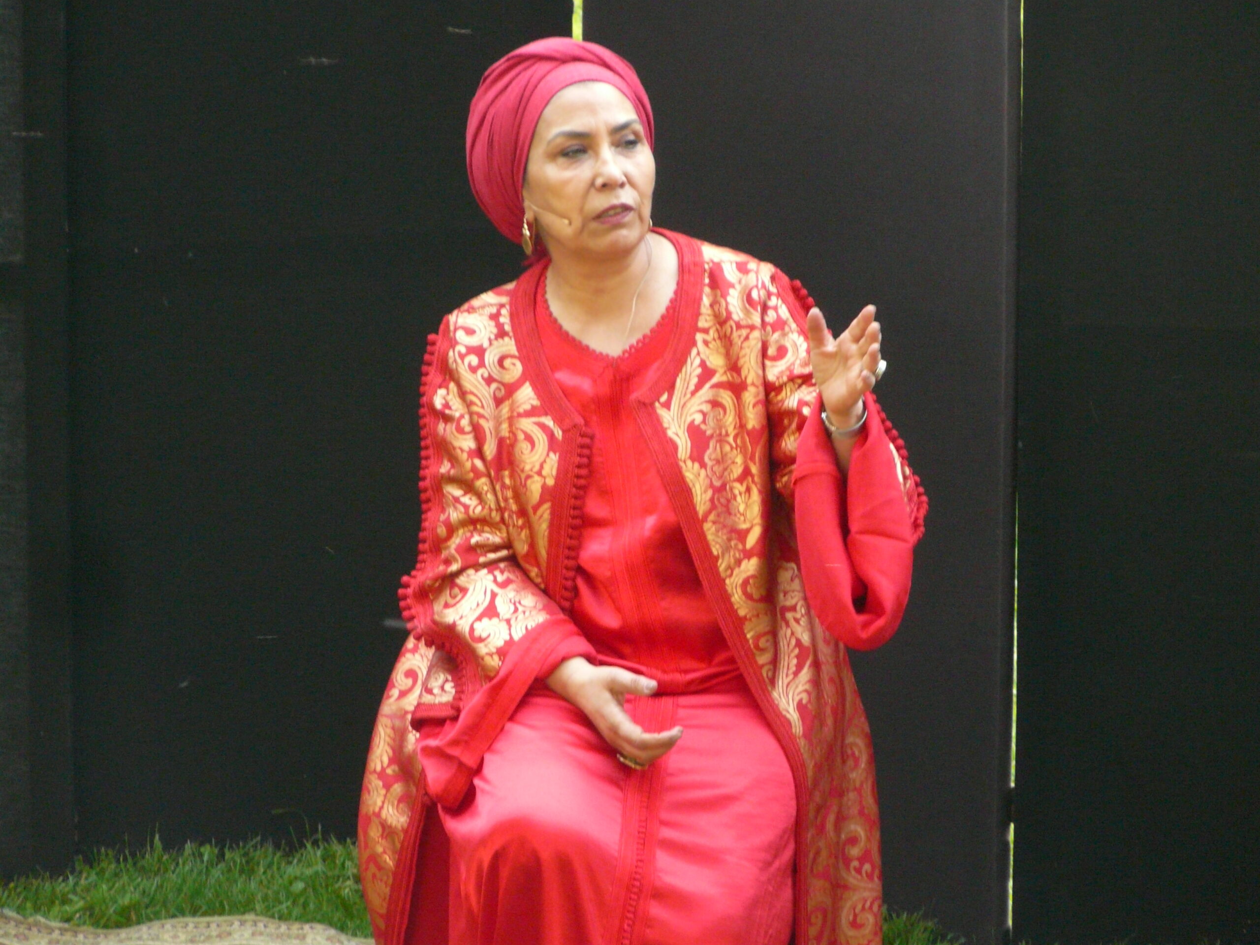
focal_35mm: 299
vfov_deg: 5.0
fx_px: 10883
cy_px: 472
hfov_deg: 6.6
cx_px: 630
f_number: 3.6
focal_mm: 49
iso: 400
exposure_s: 1/50
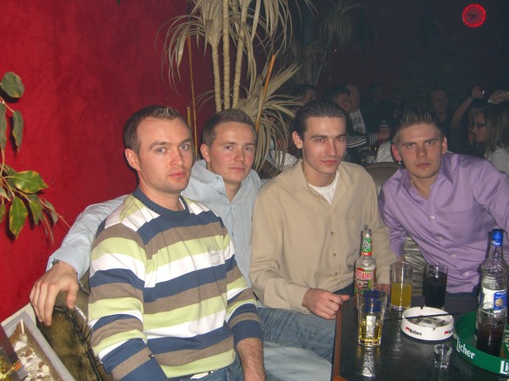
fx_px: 559
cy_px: 190
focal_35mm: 38
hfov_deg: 49.0
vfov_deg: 37.7
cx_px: 254
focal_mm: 7.9
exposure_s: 1/60
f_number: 2.8
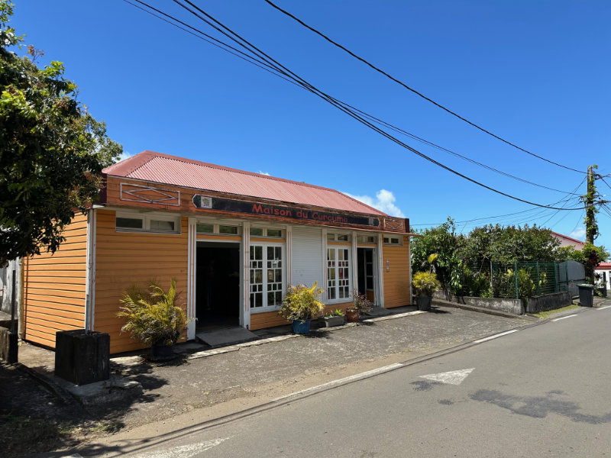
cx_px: 306
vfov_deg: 56.8
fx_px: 424
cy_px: 229
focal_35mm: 24
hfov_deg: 71.6
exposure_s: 1/3717
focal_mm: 6.9
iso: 80
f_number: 1.8
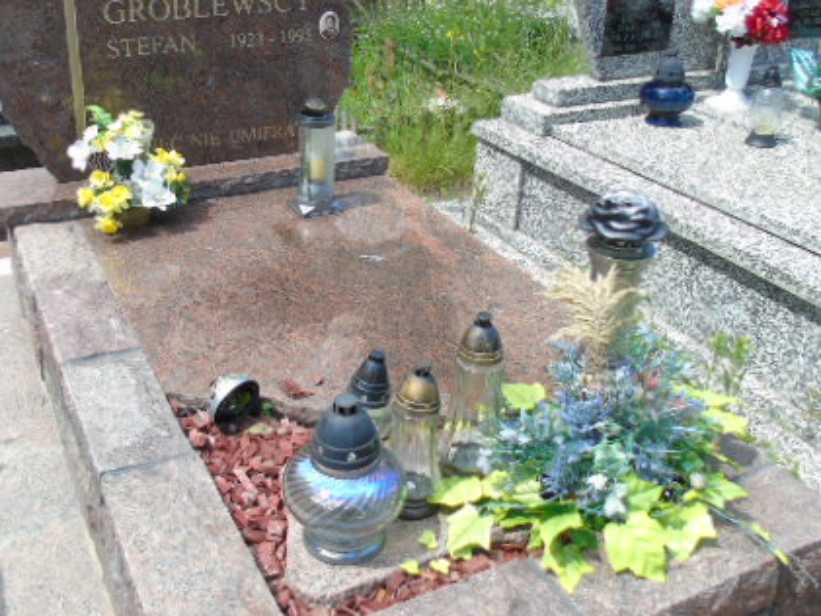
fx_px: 902
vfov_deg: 37.6
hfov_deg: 48.6
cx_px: 326
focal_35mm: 38
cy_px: 251
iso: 80
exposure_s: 1/320
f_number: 3.4
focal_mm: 4.4
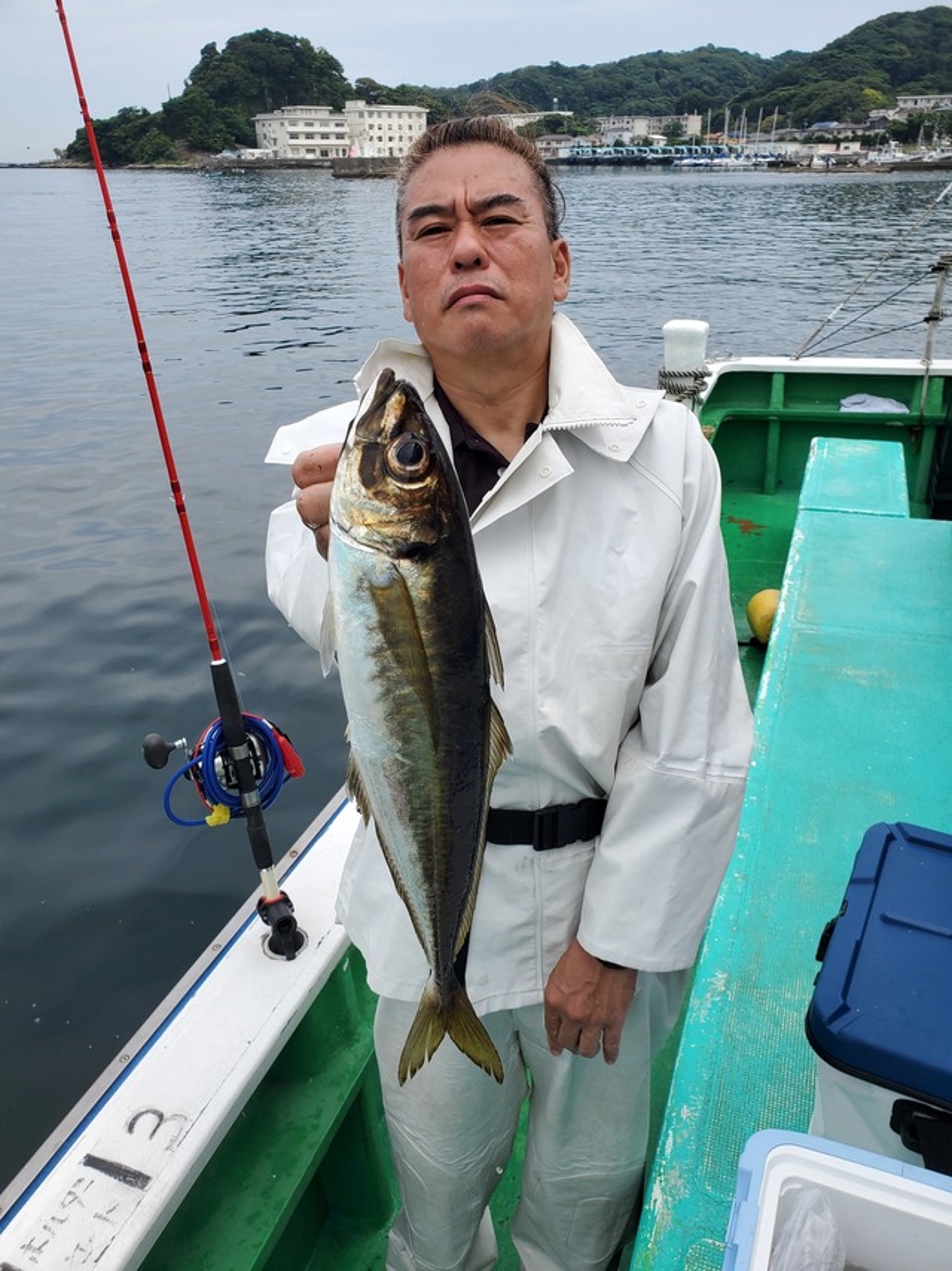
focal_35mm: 26
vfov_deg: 67.3
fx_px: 954
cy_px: 636
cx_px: 476
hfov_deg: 53.0
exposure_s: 1/1279
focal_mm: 4.3
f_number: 2.4
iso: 50
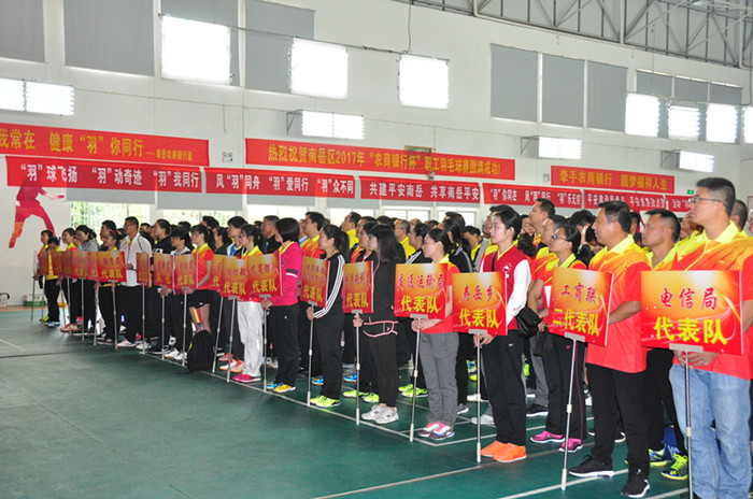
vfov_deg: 34.1
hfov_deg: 49.6
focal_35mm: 39
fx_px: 814
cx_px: 376
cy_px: 250
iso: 1600
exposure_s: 1/125
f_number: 5
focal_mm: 26
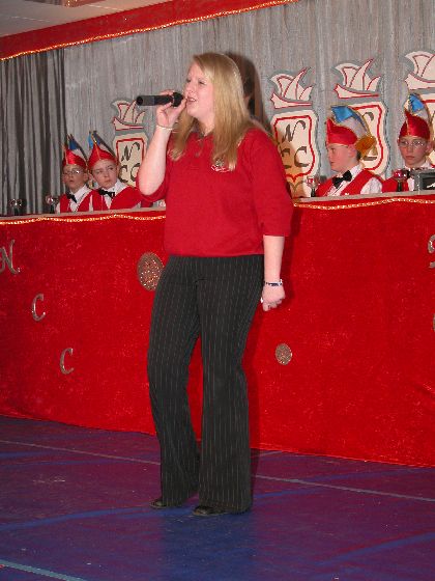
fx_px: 1307
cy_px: 290
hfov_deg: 18.9
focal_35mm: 78
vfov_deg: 25.0
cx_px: 218
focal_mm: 19.9
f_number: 3.4
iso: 200
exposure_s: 1/125
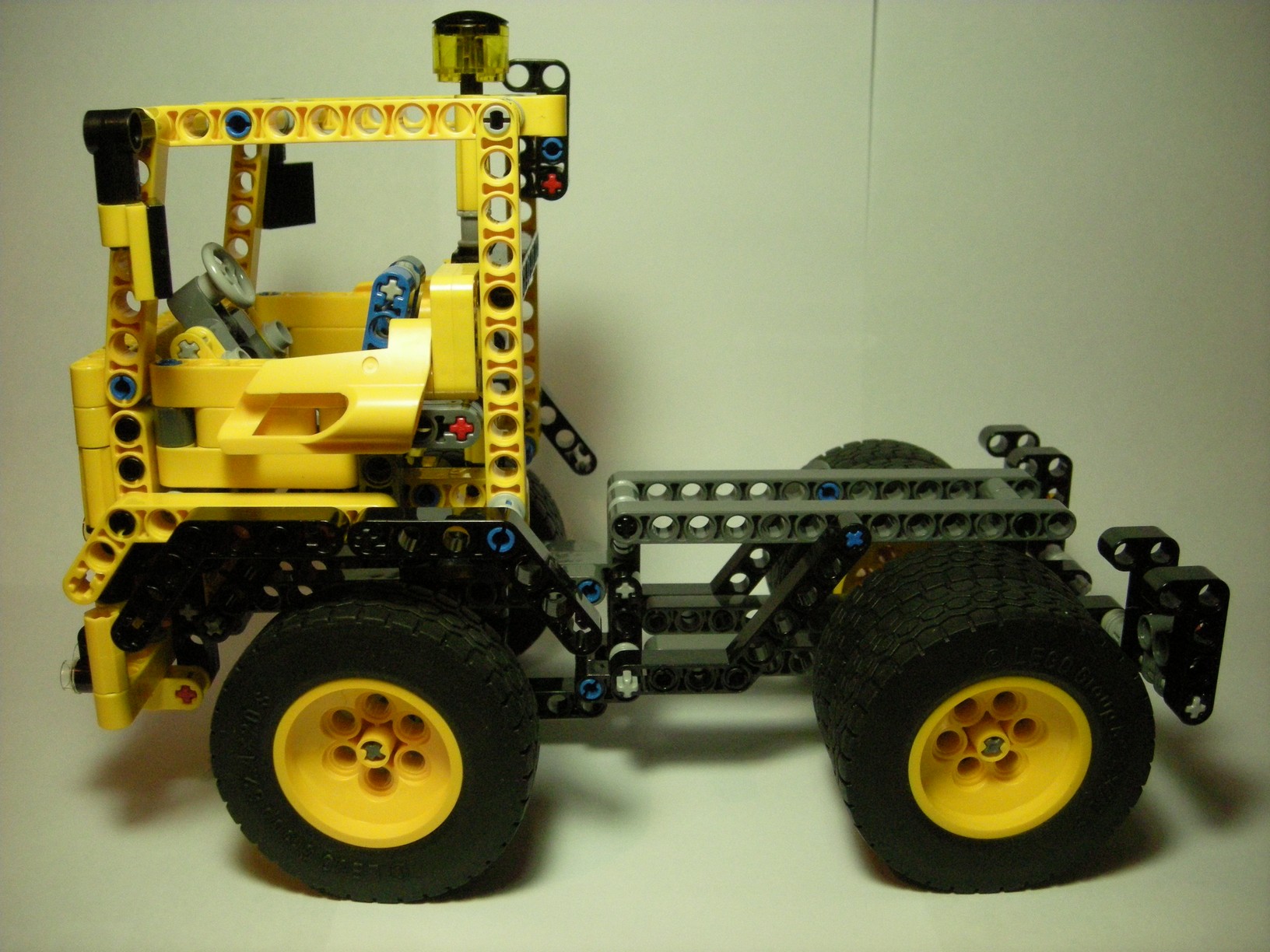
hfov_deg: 52.6
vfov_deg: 40.7
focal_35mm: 35
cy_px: 476
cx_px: 635
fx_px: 1284
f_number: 2.8
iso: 400
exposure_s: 1/40.3
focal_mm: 5.7
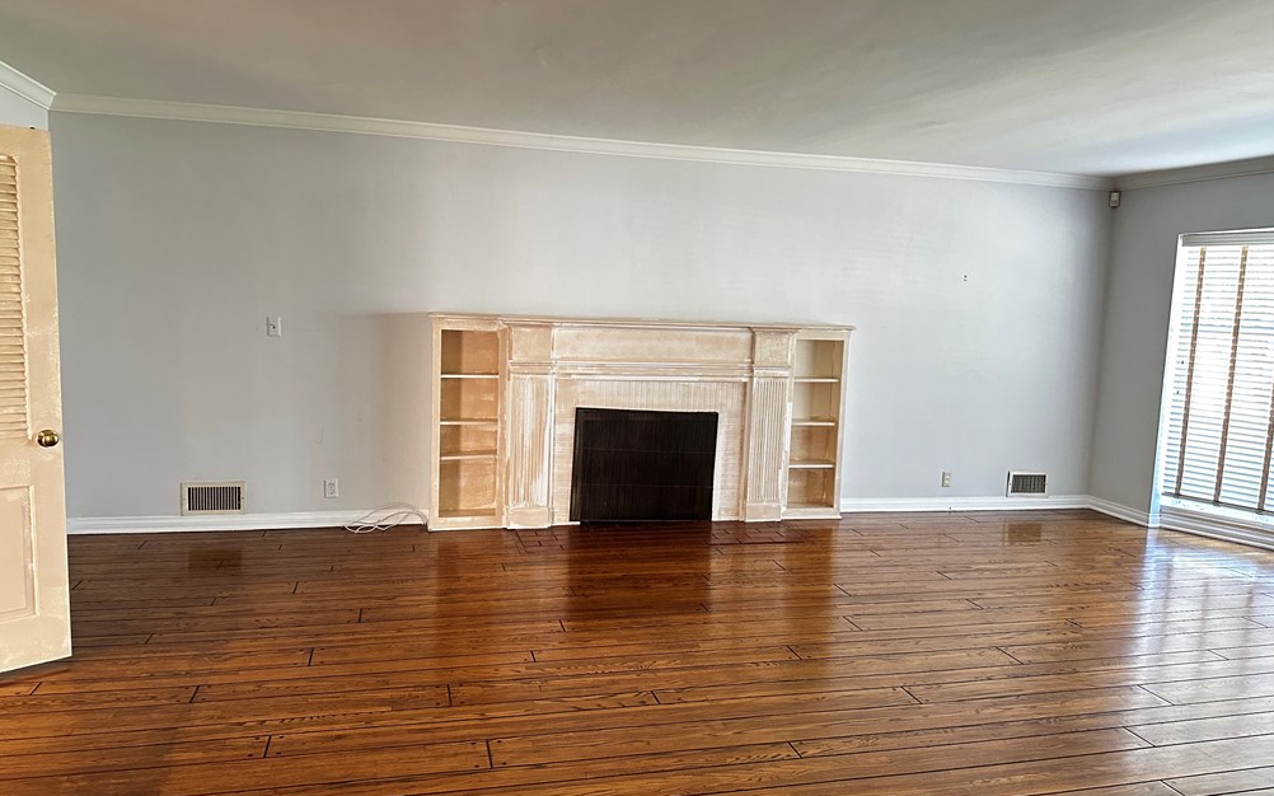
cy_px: 403
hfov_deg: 70.4
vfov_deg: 47.6
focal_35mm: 26
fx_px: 903
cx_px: 631
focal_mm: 6.86
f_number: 1.78
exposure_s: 1/60
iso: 640
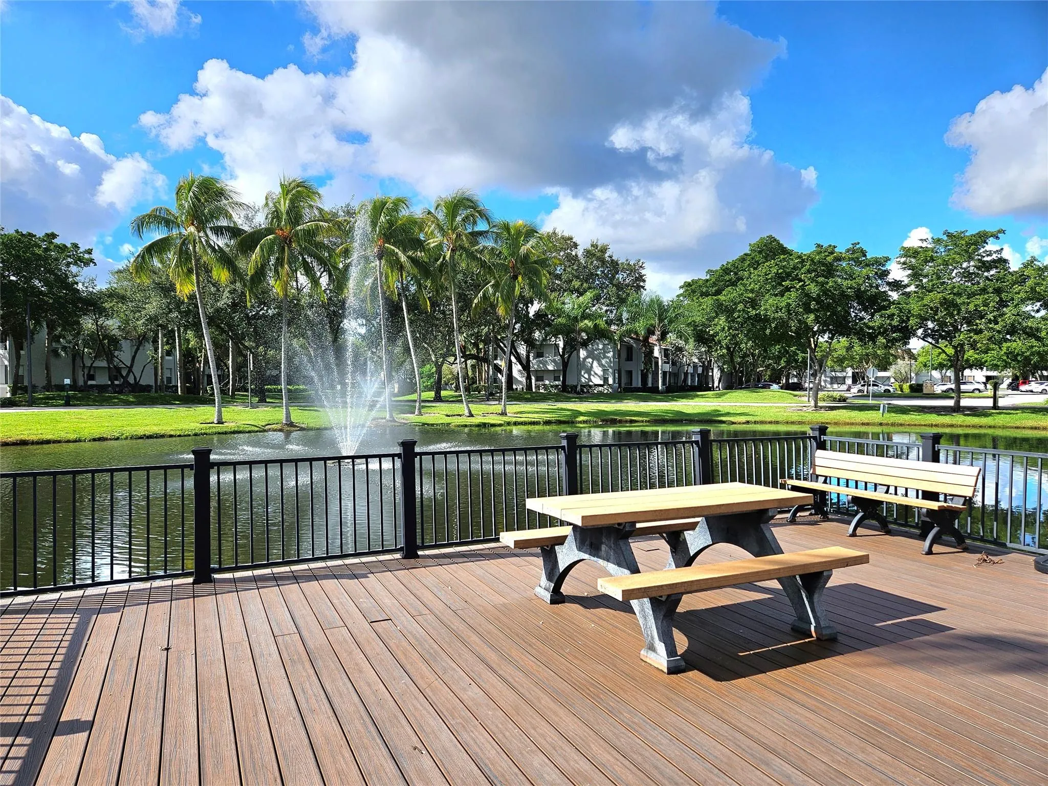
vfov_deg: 58.9
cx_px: 524
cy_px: 393
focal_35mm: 23
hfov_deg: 73.9
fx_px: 696
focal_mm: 5.4
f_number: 1.8
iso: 25
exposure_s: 1/2500
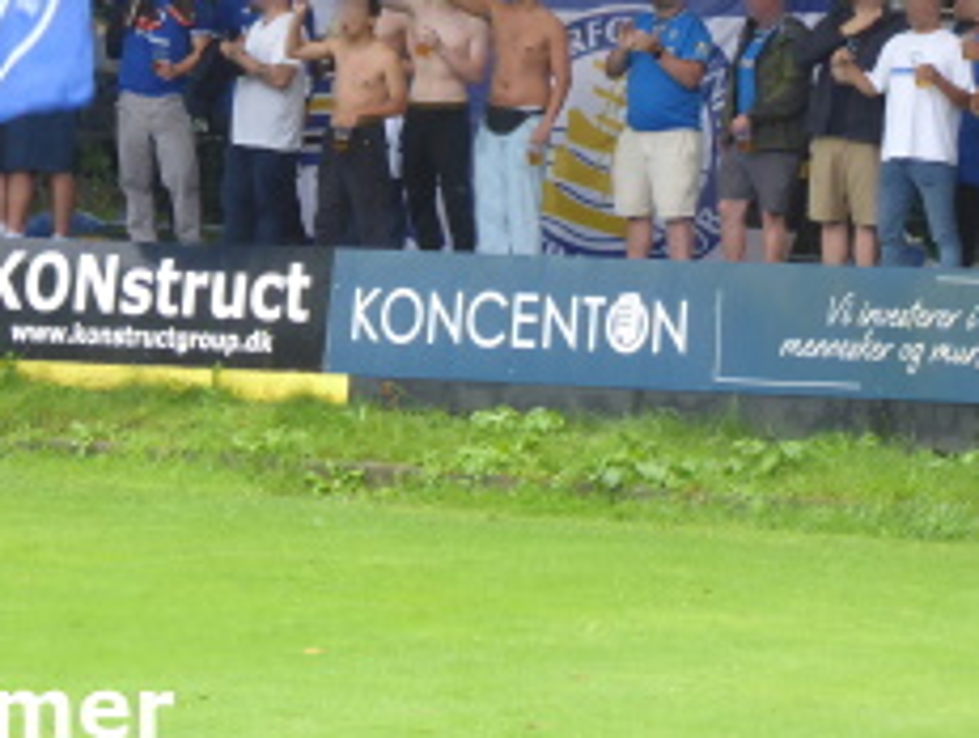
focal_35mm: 416
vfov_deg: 3.6
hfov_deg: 4.8
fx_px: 11784
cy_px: 68
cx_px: 309
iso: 200
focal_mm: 38.4
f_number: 5.6
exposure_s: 1/80
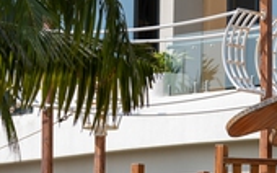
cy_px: 259
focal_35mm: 269
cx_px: 318
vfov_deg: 4.8
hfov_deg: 7.7
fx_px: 2029
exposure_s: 1/1600
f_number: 3.5
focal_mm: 70
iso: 160
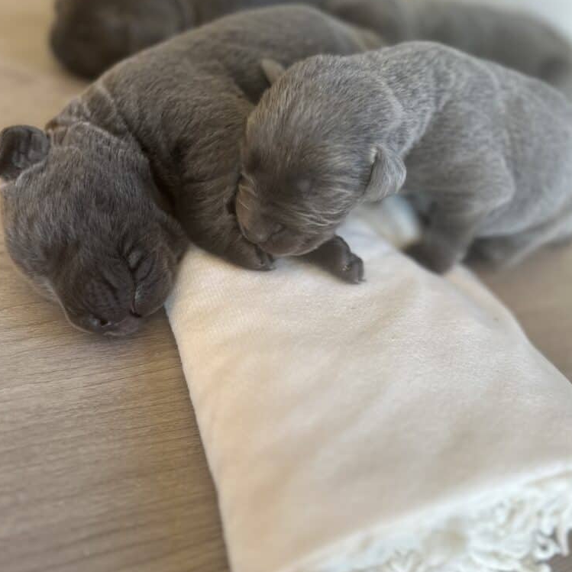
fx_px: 542
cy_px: 234
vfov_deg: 55.3
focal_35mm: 29
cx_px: 285
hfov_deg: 55.6
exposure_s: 1/121
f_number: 1.78
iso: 100
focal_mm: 6.86
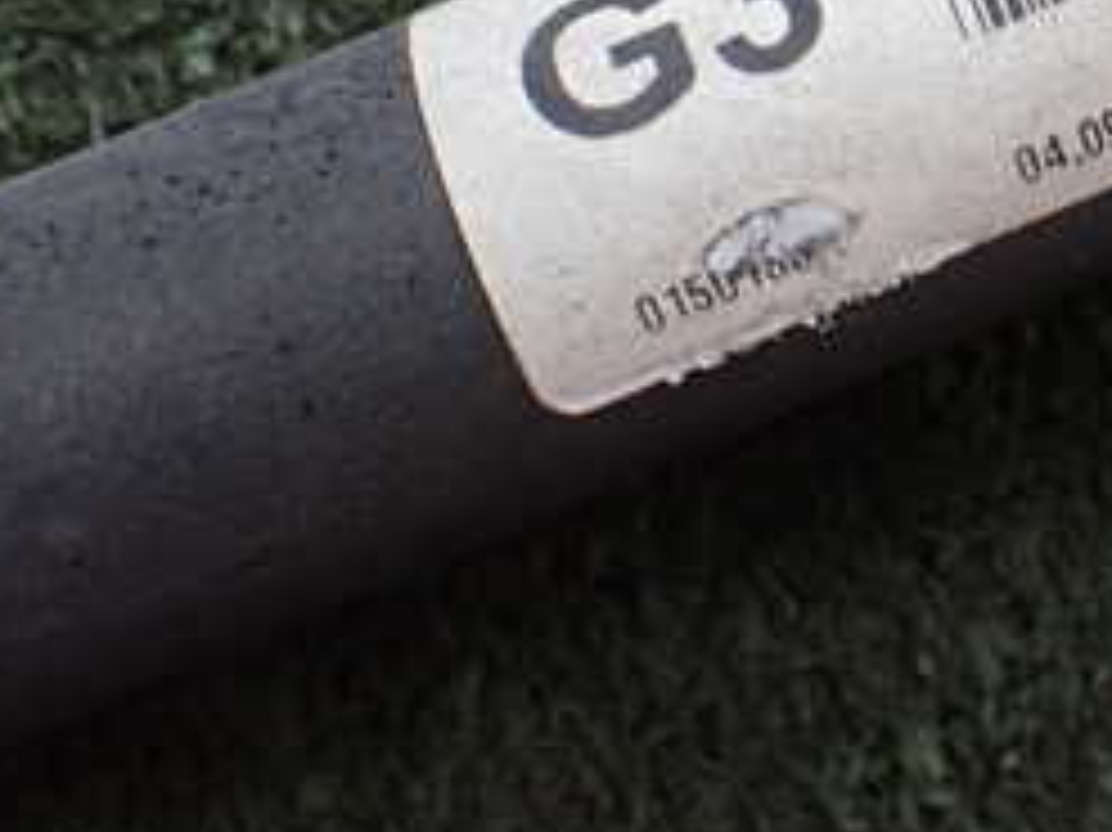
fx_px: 2344
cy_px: -40
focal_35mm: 73
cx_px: 1153
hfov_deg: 25.2
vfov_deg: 19.4
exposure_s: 1/125
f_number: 2.3
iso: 640
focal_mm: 5.4
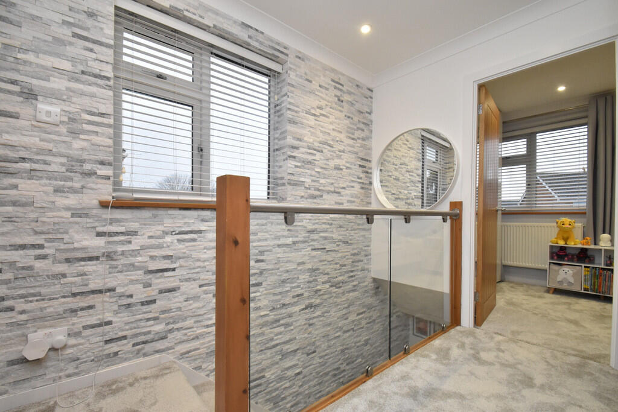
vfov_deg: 77.3
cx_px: 309
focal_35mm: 15
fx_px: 258
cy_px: 206
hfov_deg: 100.4
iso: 1600
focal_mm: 10
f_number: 9
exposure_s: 1/60
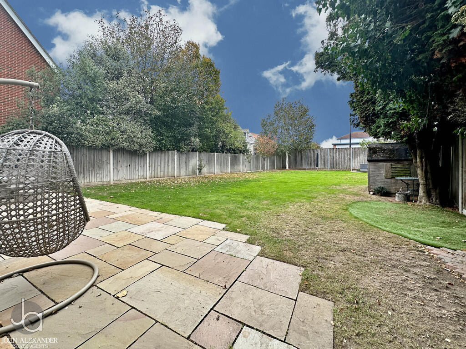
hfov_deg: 102.1
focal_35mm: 14
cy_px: 174
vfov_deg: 85.7
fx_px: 188
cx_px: 233
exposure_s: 1/122
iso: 40
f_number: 2.2
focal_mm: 2.22
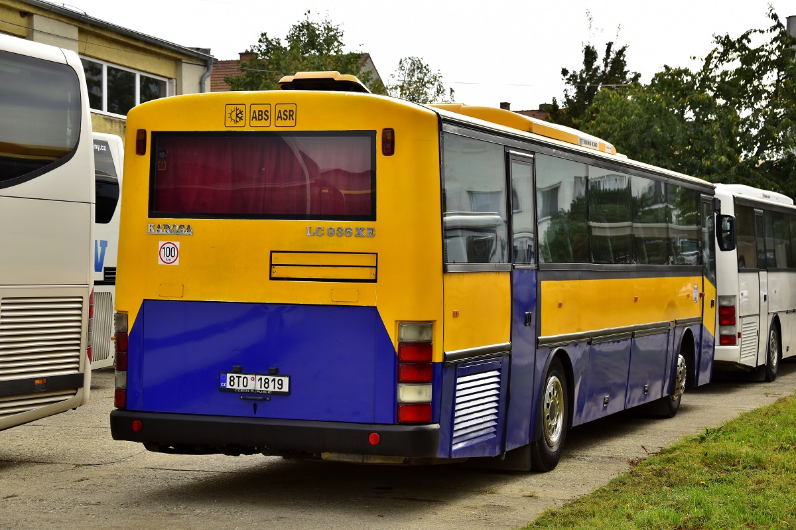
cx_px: 398
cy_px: 265
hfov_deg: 27.0
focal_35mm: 75
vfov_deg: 18.2
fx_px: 1658
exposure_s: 1/400
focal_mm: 50
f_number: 5.6
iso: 200
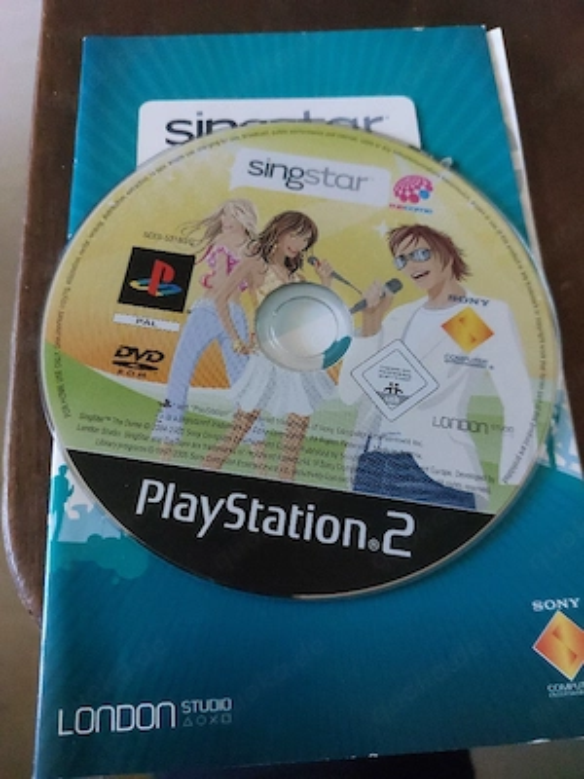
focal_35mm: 24
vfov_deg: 71.6
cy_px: 390
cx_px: 292
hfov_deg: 56.8
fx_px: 540
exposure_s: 1/50
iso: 500
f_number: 1.8
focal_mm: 5.23
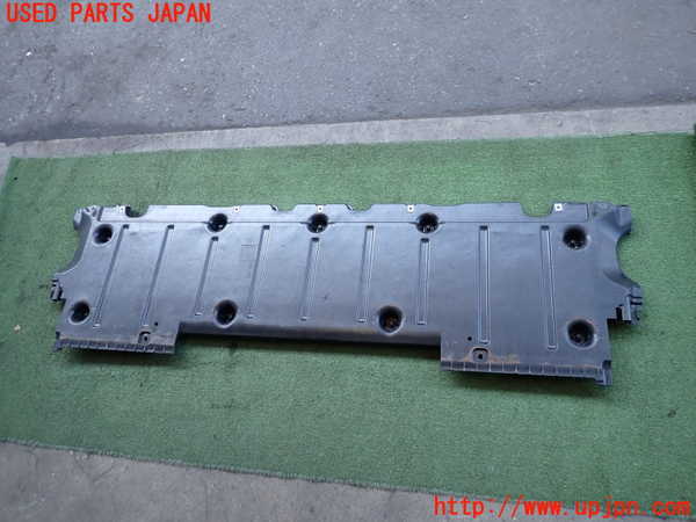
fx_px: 503
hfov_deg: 69.4
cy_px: 261
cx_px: 348
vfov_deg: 54.9
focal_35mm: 25
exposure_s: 1/125
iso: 160
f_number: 2
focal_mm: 4.5
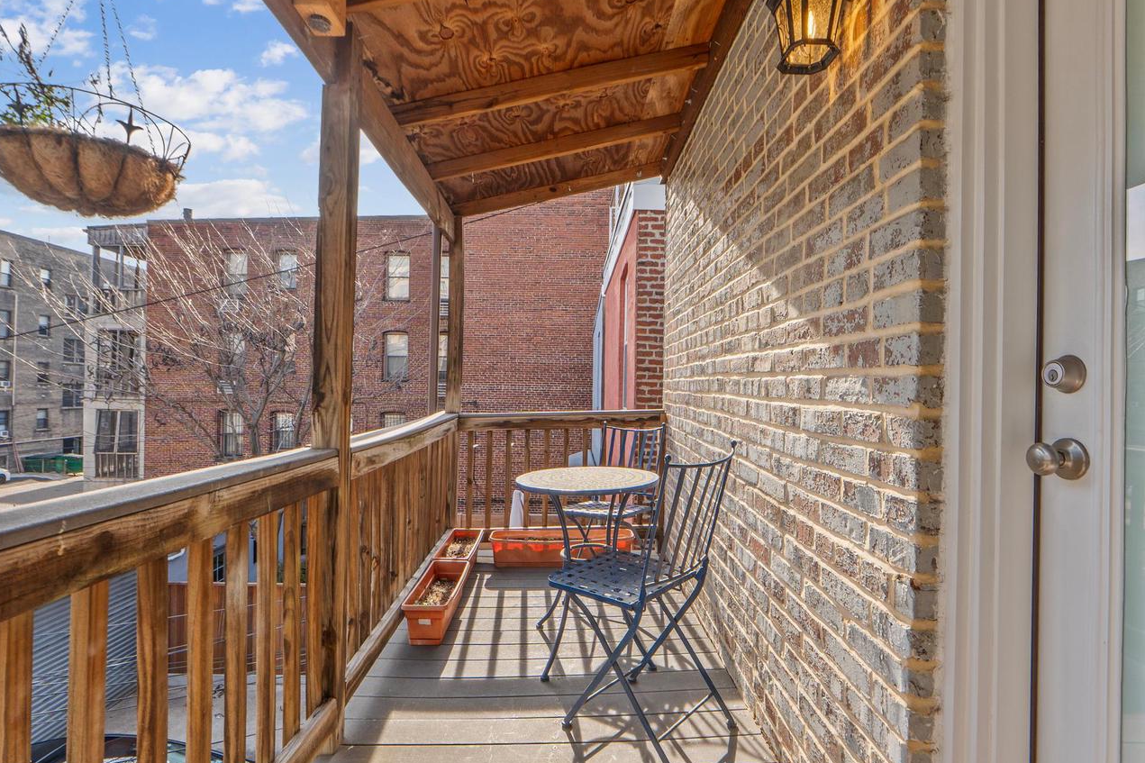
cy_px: 379
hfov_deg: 93.3
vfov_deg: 70.4
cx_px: 569
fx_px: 541
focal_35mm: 17
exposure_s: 1/200
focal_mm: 10
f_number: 9
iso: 100
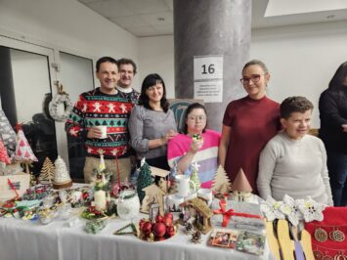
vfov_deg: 58.9
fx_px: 230
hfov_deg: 73.9
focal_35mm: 23
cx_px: 174
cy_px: 130
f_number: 1.8
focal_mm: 5.4
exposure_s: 1/50
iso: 640
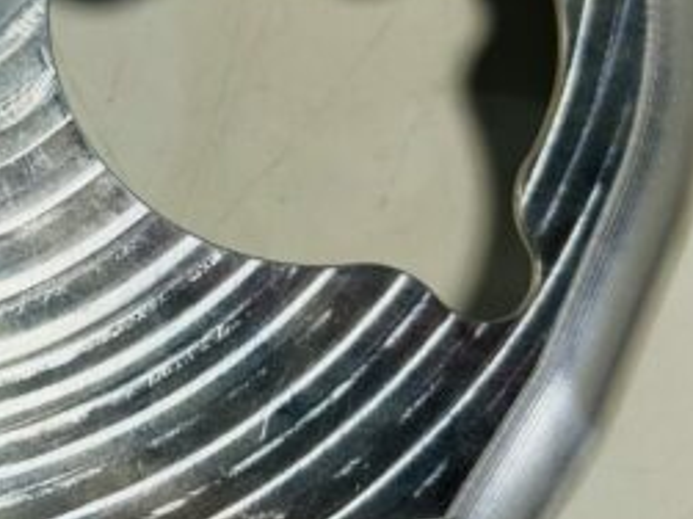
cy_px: 312
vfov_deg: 17.7
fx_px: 1661
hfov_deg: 21.8
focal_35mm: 83
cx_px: -135
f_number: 1.5
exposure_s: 1/2457
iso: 50
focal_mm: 5.7
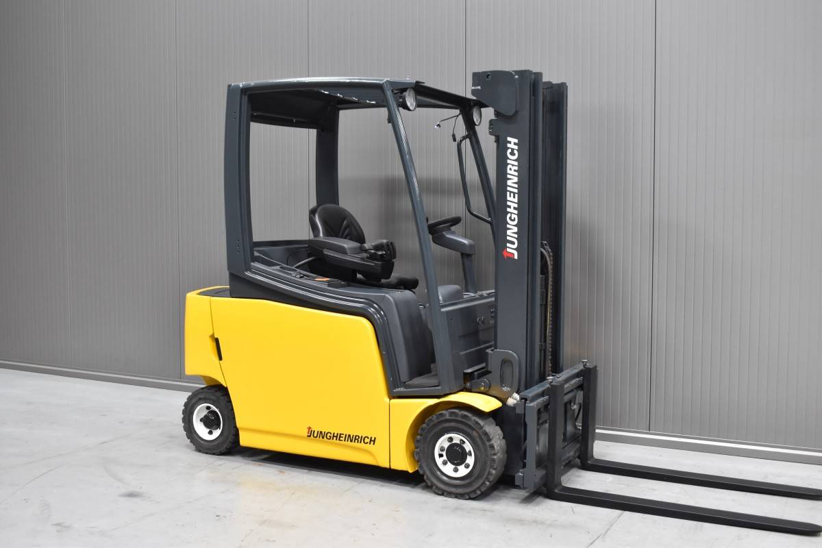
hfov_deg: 49.6
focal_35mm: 39
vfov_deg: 34.2
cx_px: 411
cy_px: 274
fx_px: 890
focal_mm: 26
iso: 1600
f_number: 5
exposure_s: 1/40
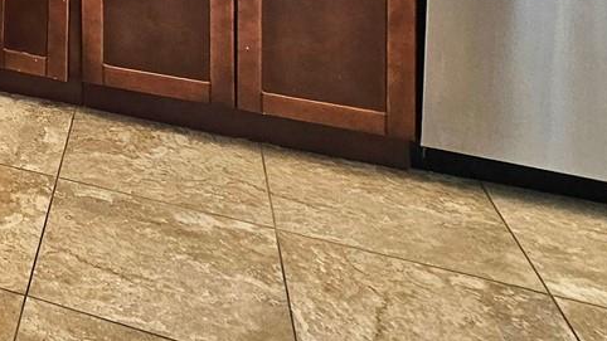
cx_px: -242
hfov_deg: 30.6
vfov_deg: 19.3
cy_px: -271
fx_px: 756
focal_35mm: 47
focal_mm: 2.2
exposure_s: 1/60.2
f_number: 2.2
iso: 125
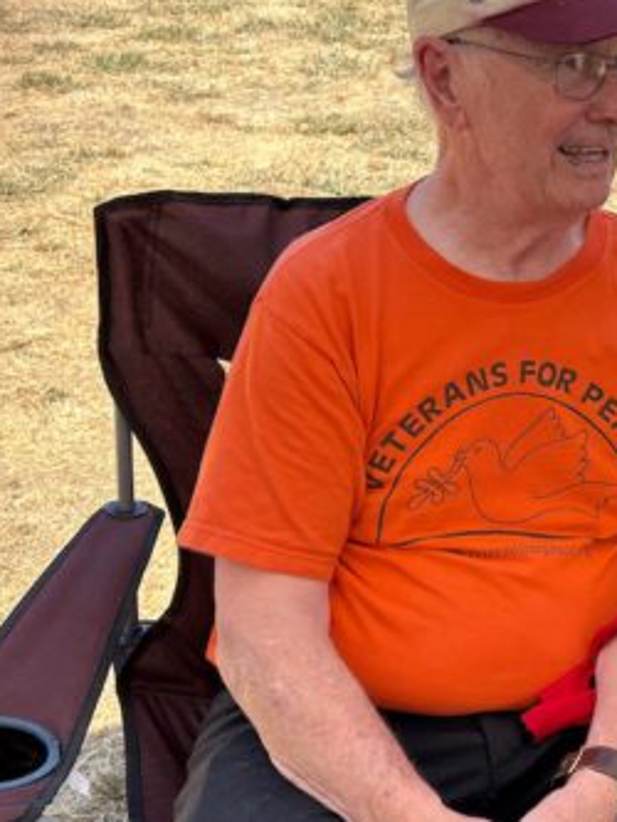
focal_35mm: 60
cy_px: 459
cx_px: 782
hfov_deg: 22.1
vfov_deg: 32.1
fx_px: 1425
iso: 50
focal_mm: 5.96
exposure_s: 1/959
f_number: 1.6
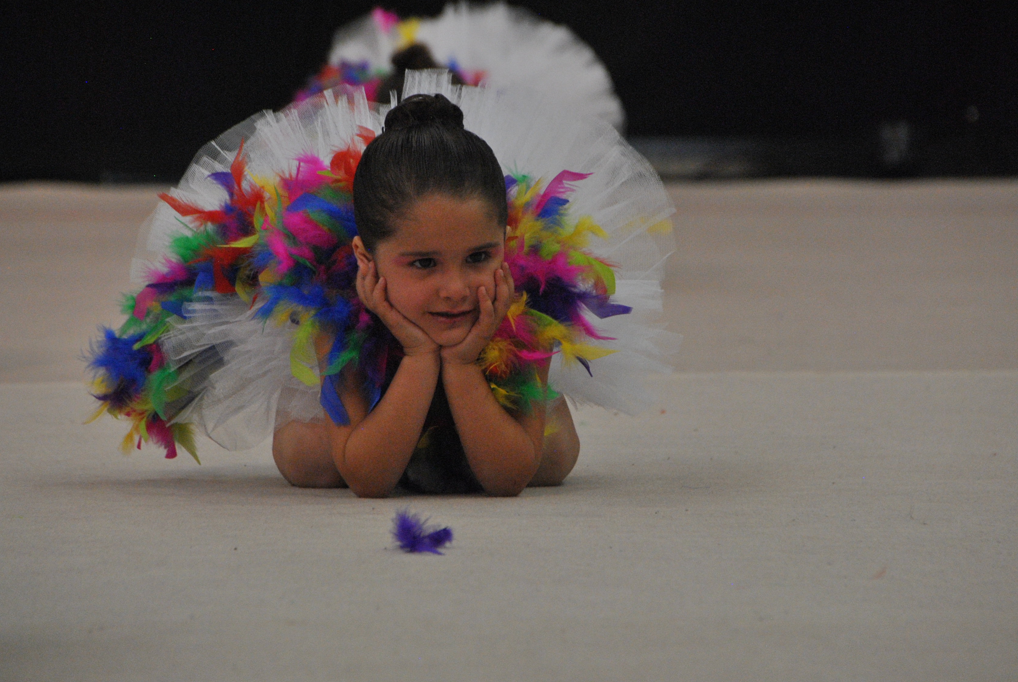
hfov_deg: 5.9
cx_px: 499
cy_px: 310
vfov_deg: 4.0
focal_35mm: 347
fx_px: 9824
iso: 800
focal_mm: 200
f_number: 6.3
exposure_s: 1/320
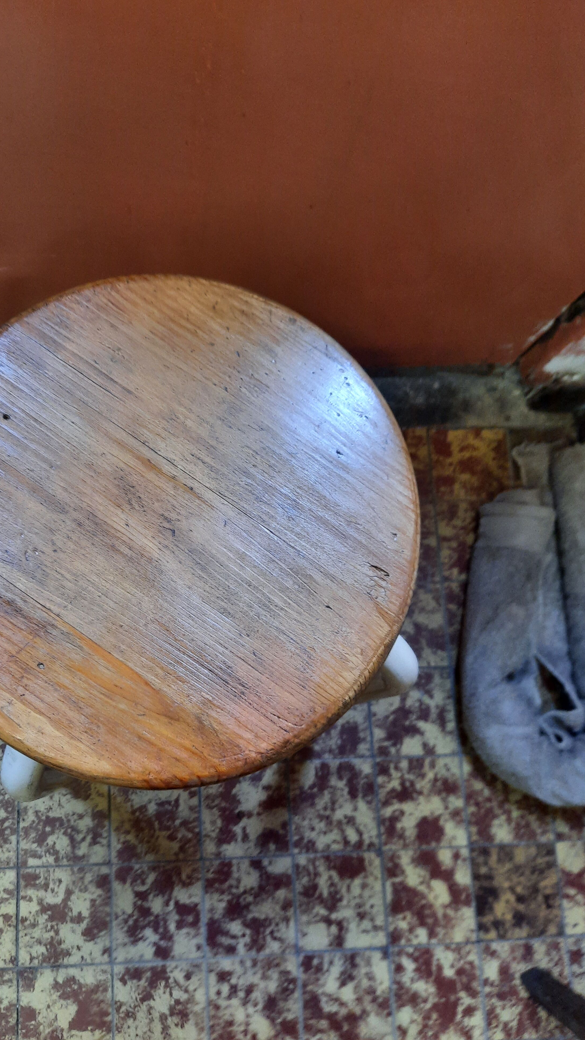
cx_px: 215
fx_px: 772
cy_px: 531
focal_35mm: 28
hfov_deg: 41.2
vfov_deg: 67.9
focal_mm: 4.6
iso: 320
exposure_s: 1/33
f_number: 2
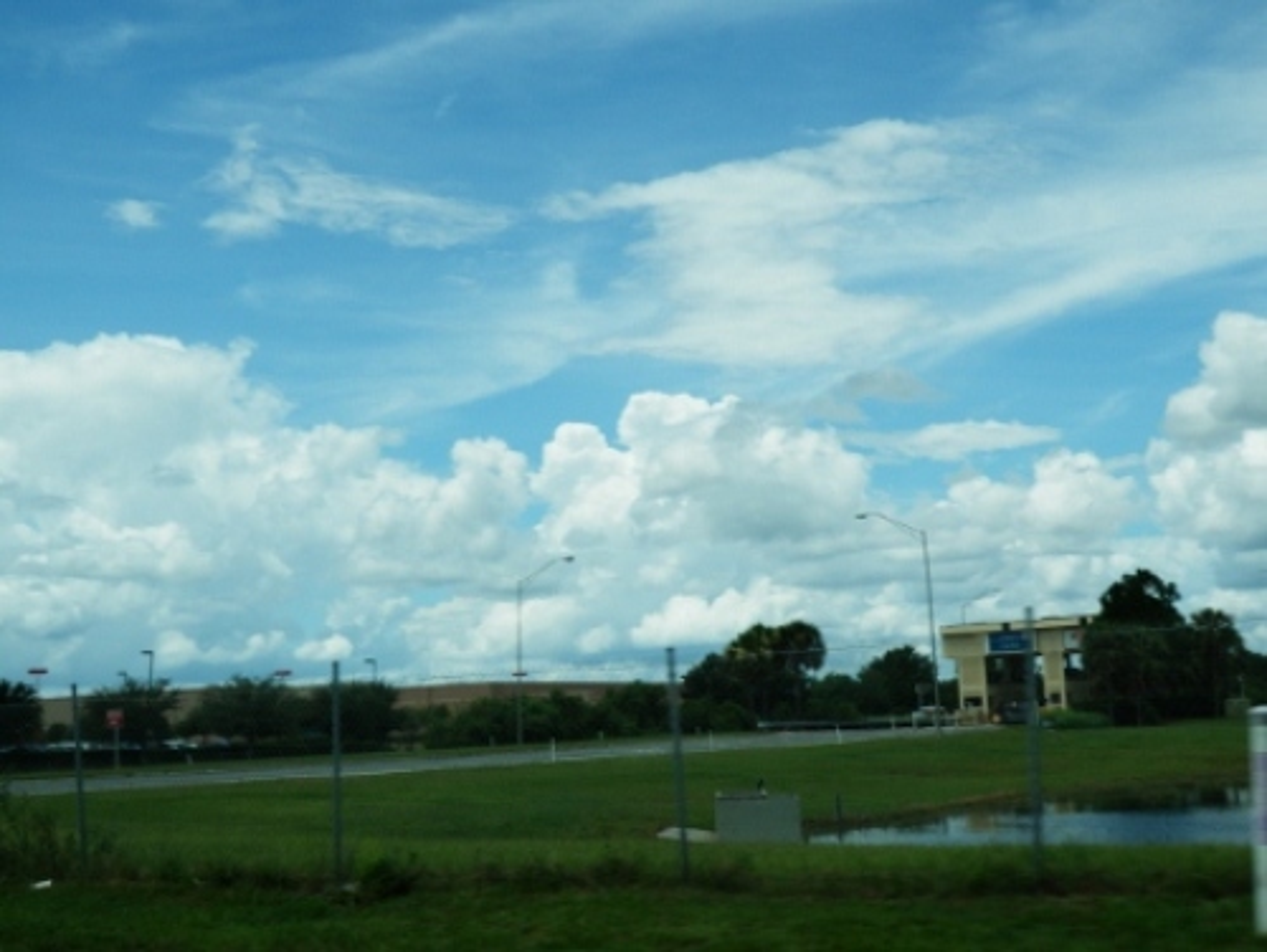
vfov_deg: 29.7
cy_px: 476
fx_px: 1795
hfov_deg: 38.9
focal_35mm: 49
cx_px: 634
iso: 80
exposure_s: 1/160
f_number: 11.2
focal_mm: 8.9
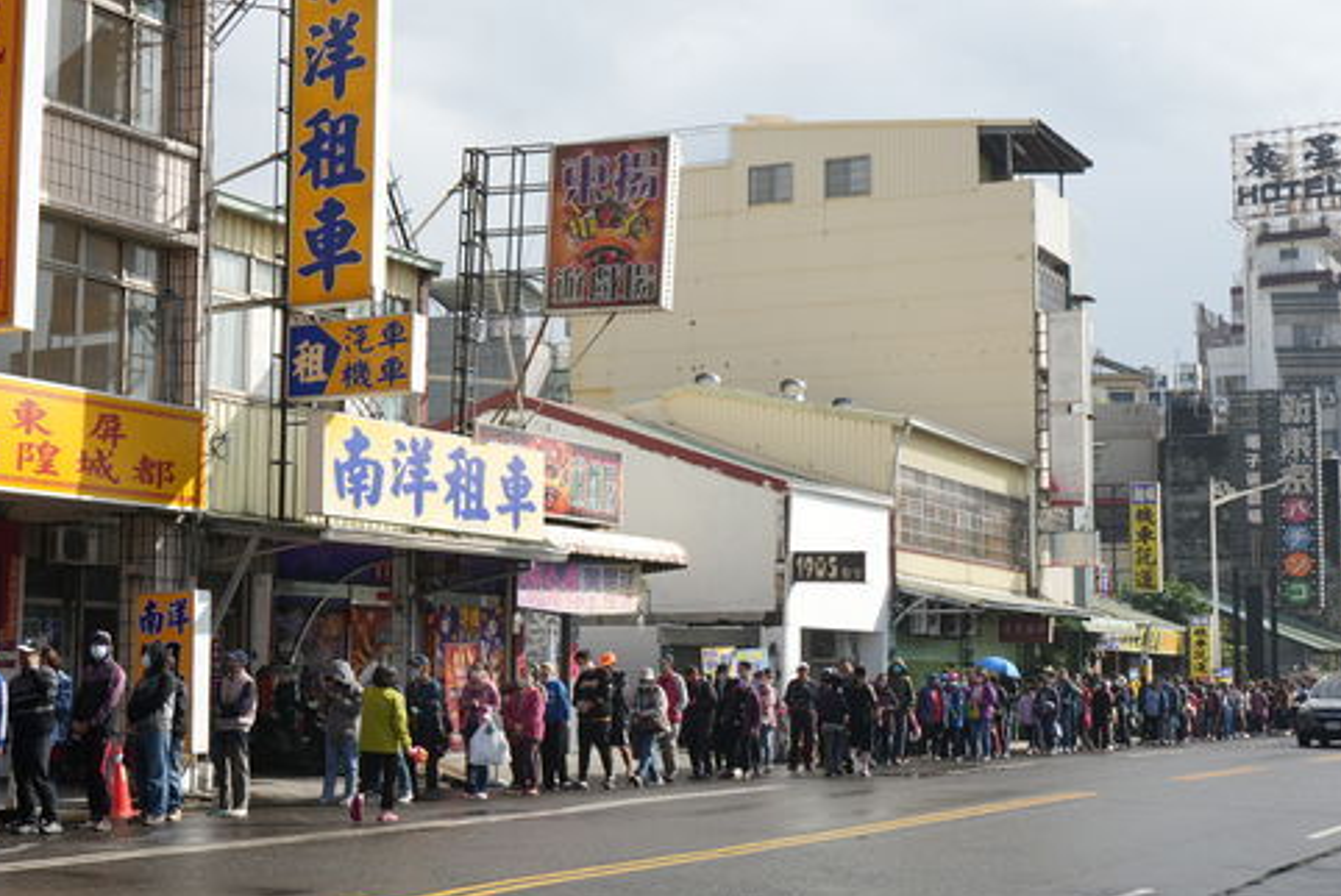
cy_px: 465
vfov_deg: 26.5
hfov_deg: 38.8
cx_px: 618
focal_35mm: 51
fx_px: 1901
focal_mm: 41
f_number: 9
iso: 200
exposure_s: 1/400
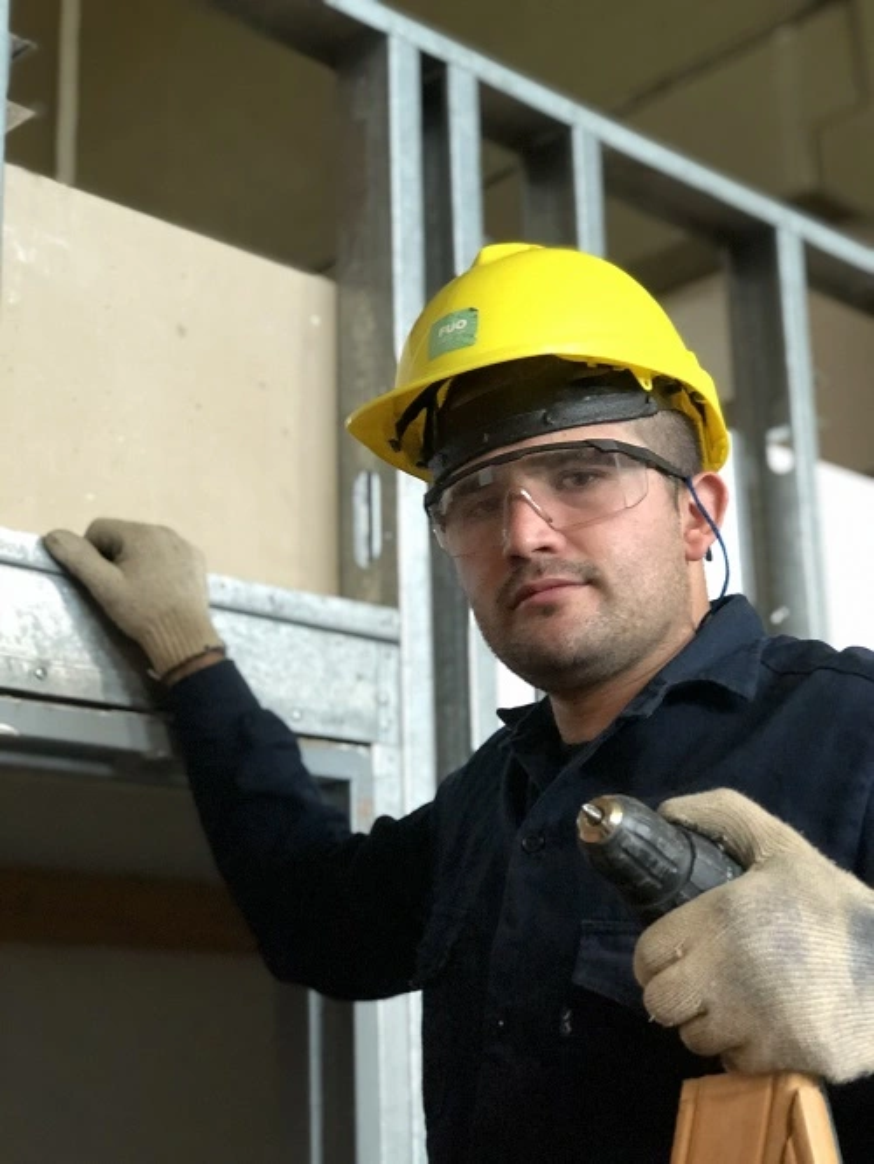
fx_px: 1918
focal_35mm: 57
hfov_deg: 25.7
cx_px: 437
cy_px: 582
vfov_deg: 33.8
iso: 500
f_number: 2.8
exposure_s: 1/33
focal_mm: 6.6
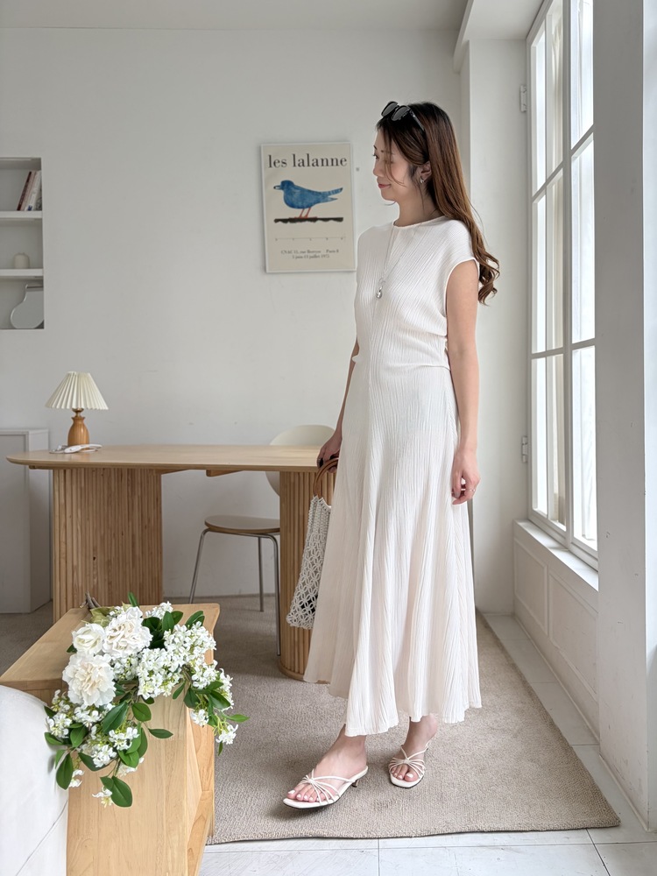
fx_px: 658
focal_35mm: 26
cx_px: 328
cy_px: 438
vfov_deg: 67.3
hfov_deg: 53.1
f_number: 1.6
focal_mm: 5.96
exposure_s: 1/120
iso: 40
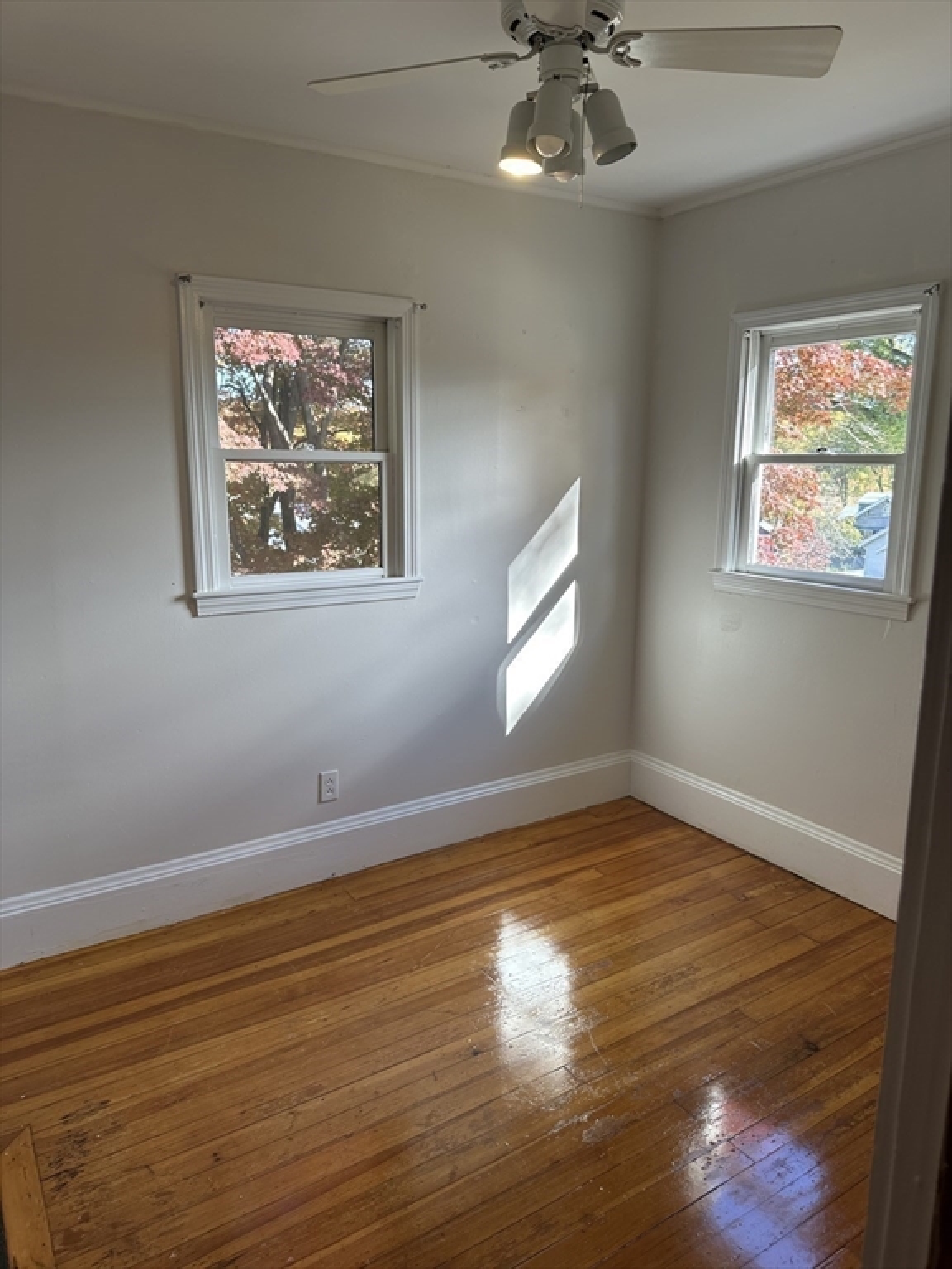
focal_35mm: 24
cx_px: 476
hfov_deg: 56.8
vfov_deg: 71.6
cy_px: 634
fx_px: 880
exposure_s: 1/175
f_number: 1.78
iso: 80
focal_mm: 6.86
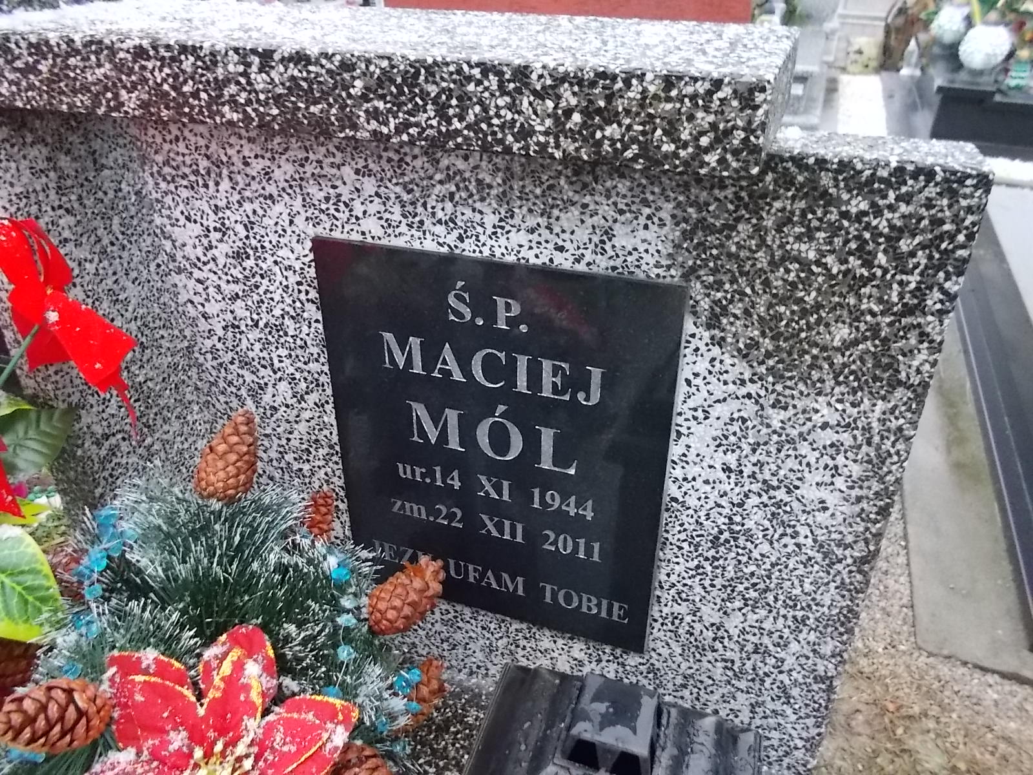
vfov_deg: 53.1
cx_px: 516
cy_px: 388
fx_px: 776
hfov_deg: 67.3
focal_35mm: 26
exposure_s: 1/60
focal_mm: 4.6
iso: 400
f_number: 3.2
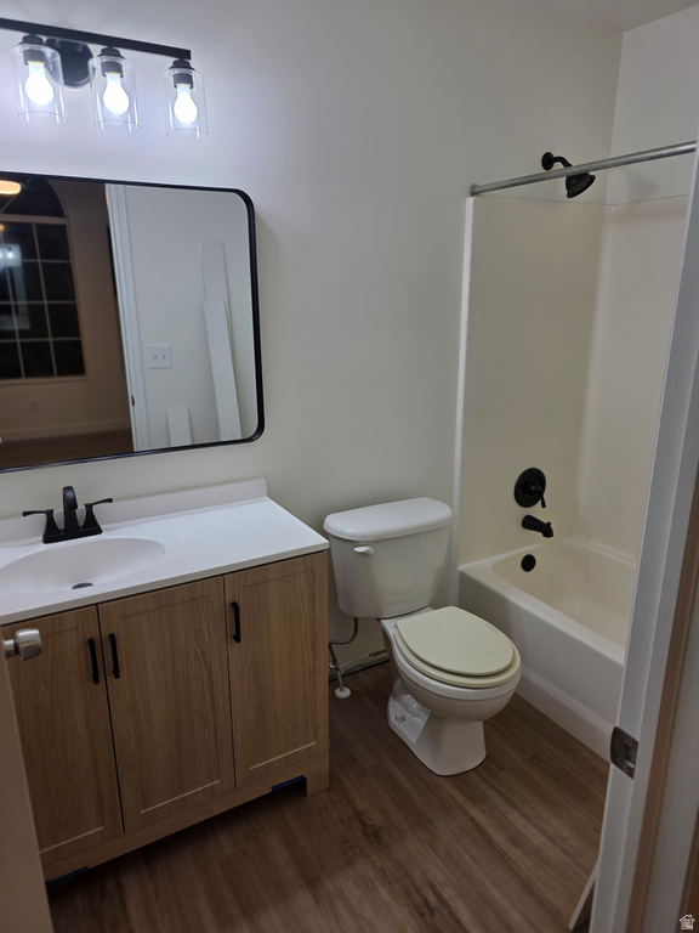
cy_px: 466
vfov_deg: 73.9
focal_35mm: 23
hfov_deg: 58.9
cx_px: 350
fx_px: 619
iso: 40
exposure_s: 1/120
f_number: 1.7
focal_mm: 6.3
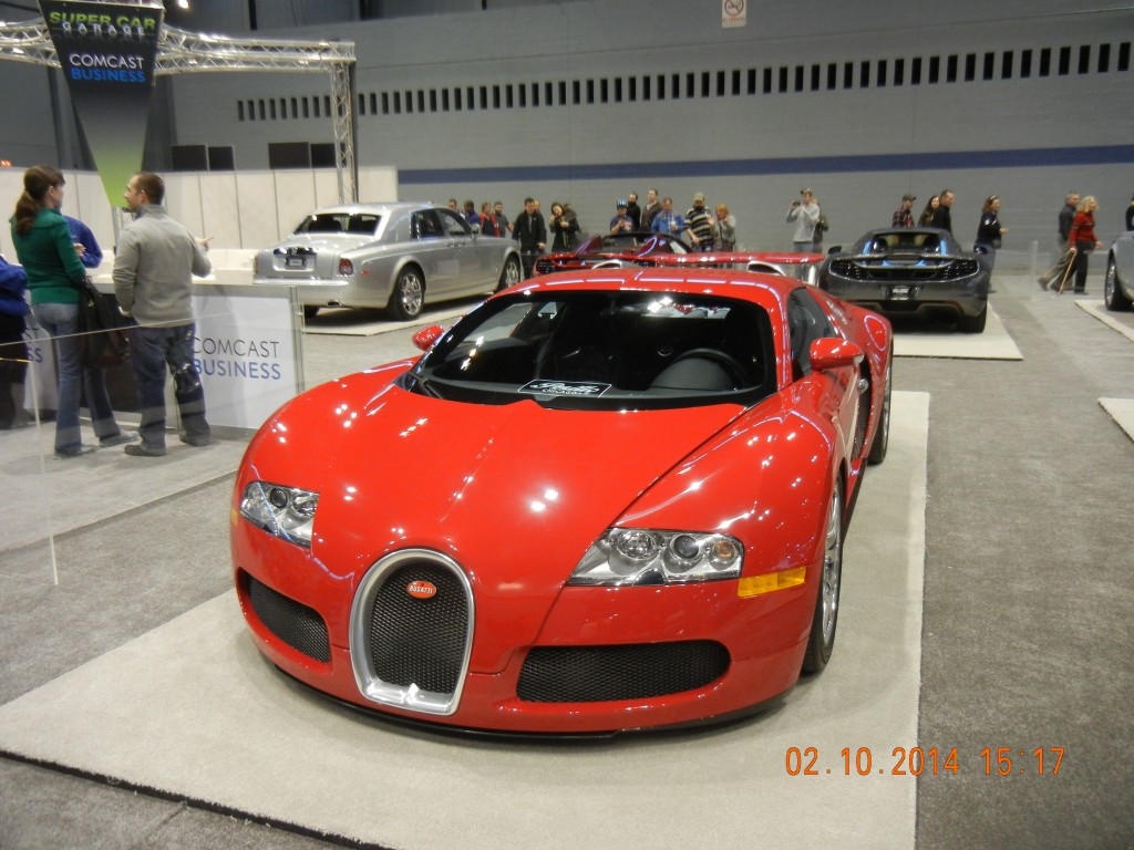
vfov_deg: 46.8
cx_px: 567
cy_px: 425
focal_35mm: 30
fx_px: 983
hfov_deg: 60.0
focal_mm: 5.4
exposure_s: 1/53.2
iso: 400
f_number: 3.5
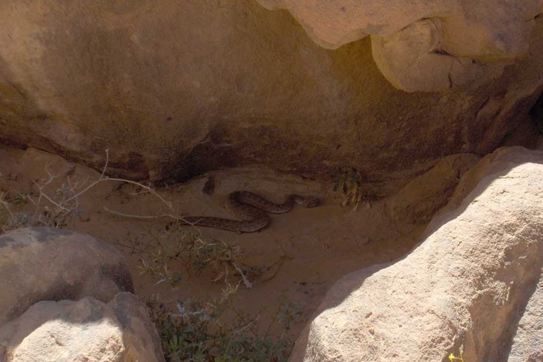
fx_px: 1855
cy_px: 167
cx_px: 269
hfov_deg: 16.7
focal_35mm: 123
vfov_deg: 11.1
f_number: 4.9
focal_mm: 24
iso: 193
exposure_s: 1/274
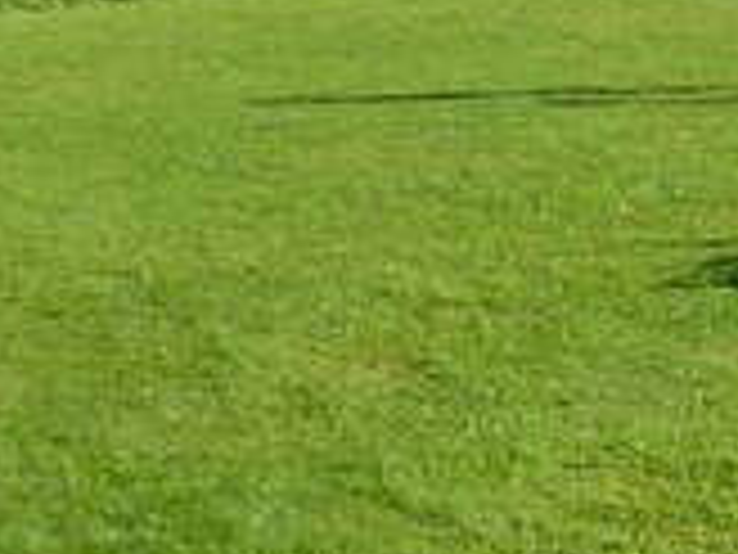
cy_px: 144
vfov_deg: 23.8
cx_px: 778
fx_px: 1300
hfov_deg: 29.1
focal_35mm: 61
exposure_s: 1/250
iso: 80
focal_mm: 4.5
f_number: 4
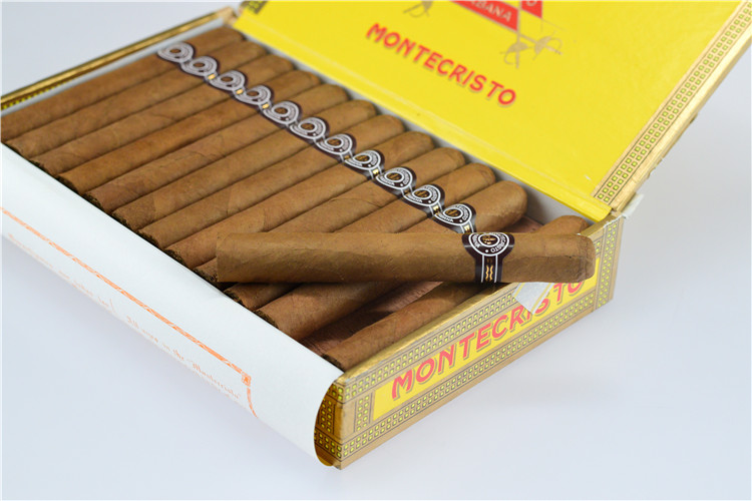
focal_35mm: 75
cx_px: 376
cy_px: 250
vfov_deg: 18.2
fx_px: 1567
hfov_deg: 27.0
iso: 800
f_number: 6.3
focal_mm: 50
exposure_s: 1/200
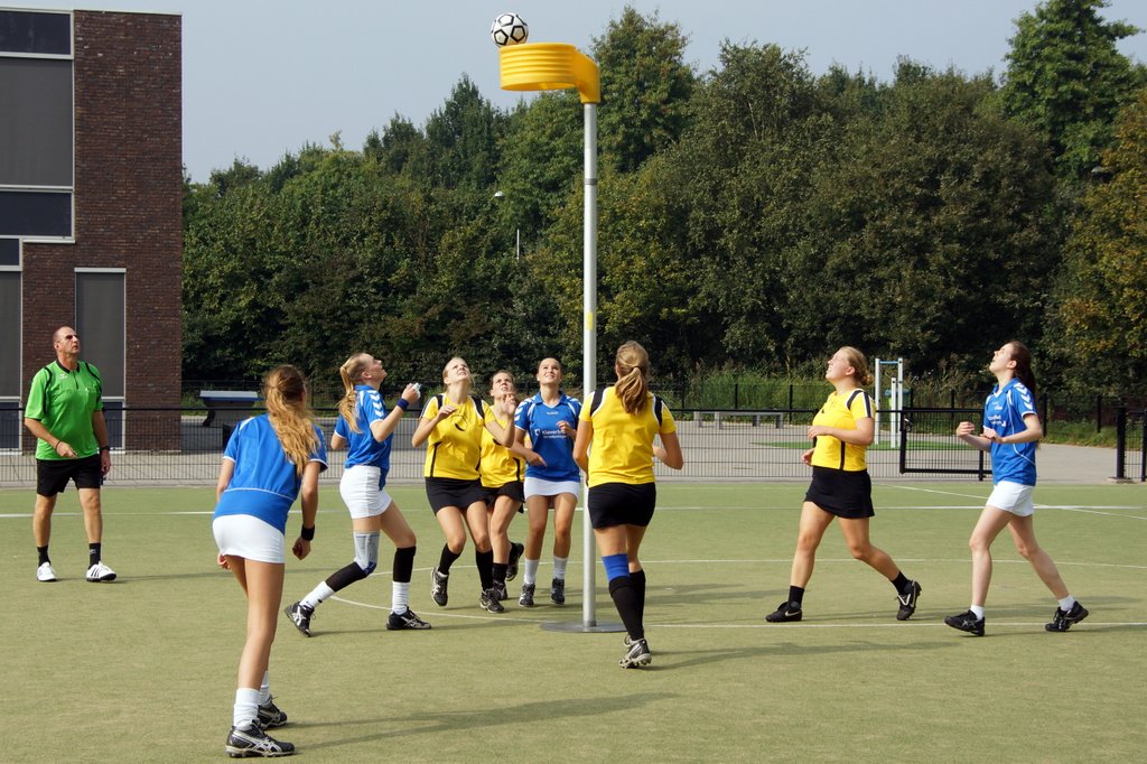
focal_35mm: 60
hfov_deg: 33.4
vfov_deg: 22.6
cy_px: 382
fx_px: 1911
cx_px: 574
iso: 200
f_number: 7.1
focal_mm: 40
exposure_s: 1/640
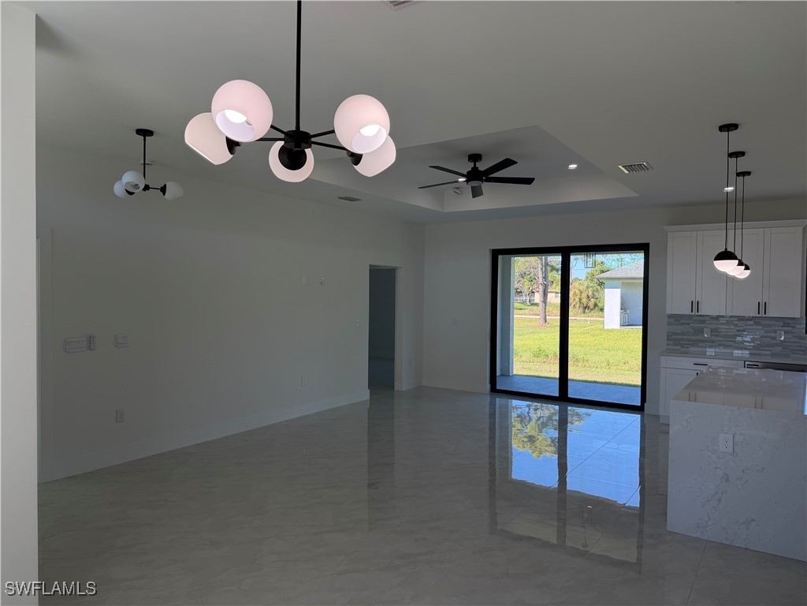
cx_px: 404
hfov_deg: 71.6
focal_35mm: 24
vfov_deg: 56.8
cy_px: 303
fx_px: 560
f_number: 1.78
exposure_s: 1/399
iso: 100
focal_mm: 6.76
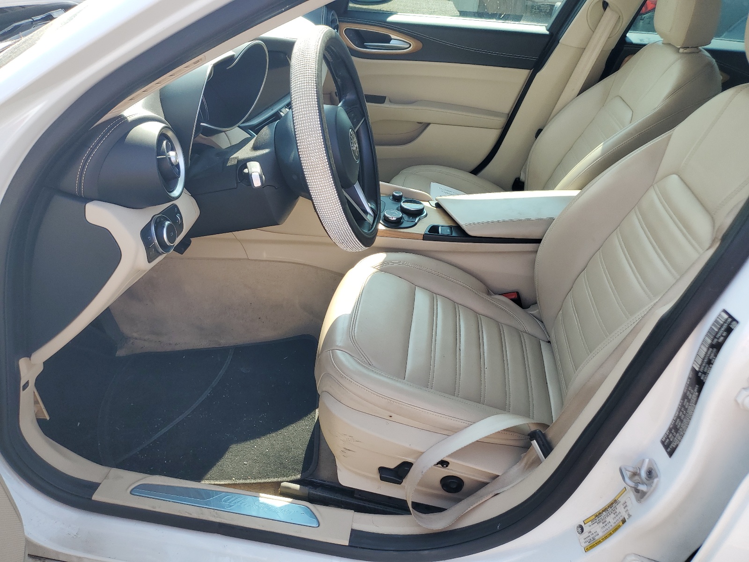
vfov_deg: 53.1
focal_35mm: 26
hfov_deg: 67.3
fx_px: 563
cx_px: 374
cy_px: 281
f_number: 1.5
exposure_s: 1/625
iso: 50
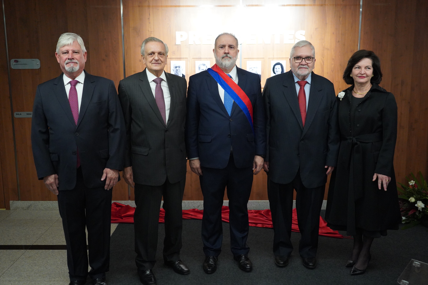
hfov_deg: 51.9
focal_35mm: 37
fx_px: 440
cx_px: 214
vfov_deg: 35.9
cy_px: 142
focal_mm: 37
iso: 6400
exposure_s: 1/160
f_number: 4
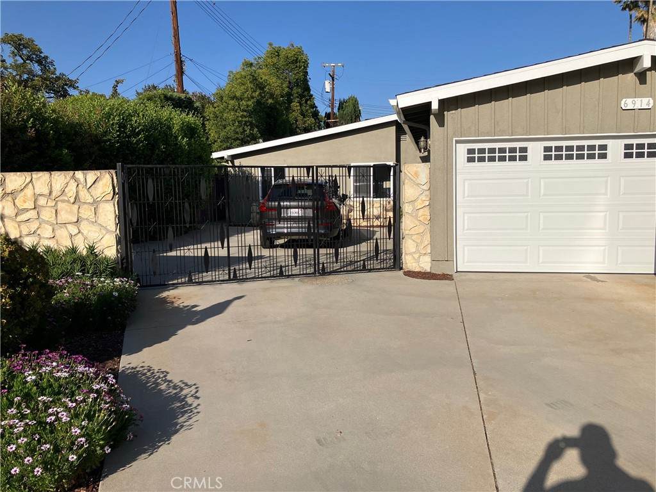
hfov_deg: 63.4
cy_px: 246
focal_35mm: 28
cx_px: 328
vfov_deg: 49.7
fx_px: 531
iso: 32
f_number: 1.8
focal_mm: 3.99
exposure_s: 1/3472
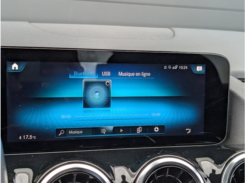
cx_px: 122
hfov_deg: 38.9
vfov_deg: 29.7
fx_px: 347
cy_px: 92
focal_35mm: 49
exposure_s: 1/278
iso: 214
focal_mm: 6.9
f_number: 1.68
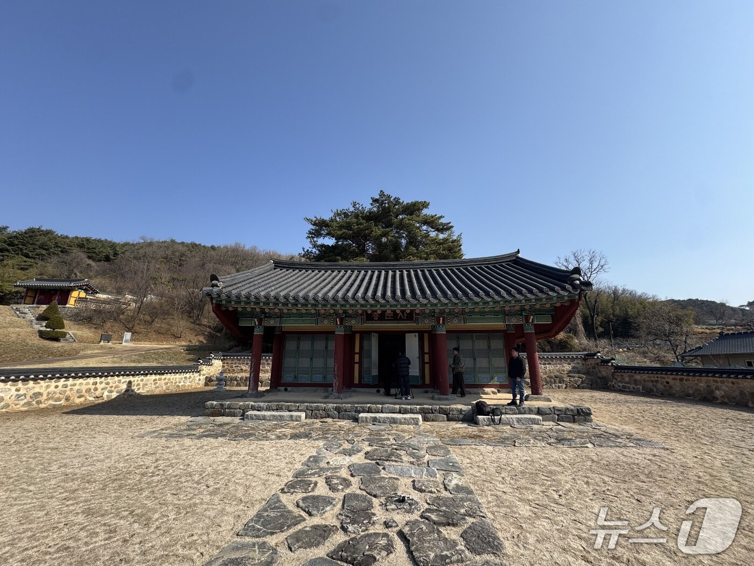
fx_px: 305
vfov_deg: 85.7
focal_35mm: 14
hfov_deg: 102.1
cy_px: 283
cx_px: 377
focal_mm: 2.22
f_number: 2.2
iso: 40
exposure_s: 1/1178
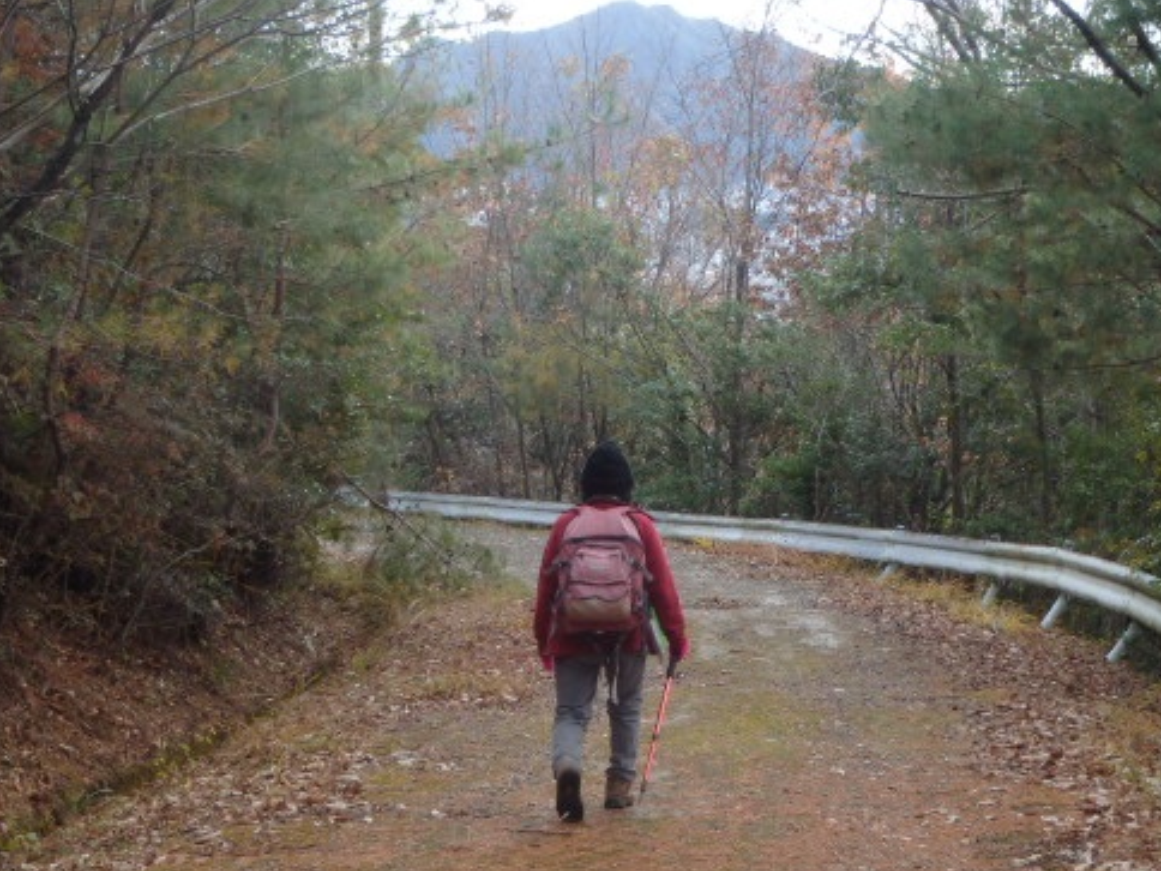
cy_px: 437
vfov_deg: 19.9
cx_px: 674
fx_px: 2482
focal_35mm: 74
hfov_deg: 26.3
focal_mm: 10
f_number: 5.1
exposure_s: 1/80
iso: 200
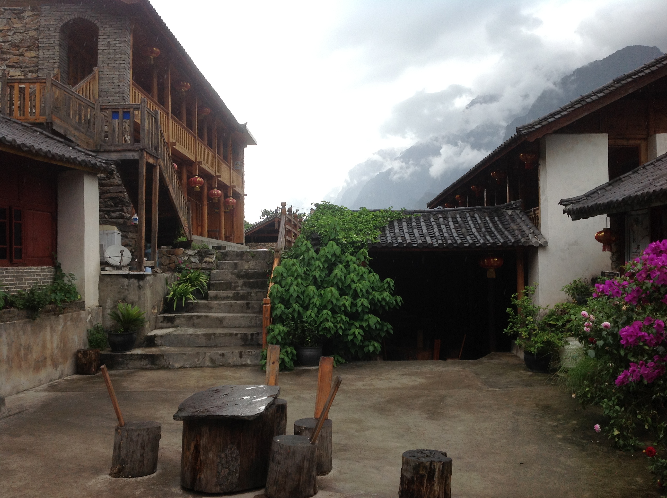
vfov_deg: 40.6
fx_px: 673
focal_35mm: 35
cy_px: 249
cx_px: 334
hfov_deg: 52.7
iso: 80
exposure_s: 1/643
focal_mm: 4.28
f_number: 2.4
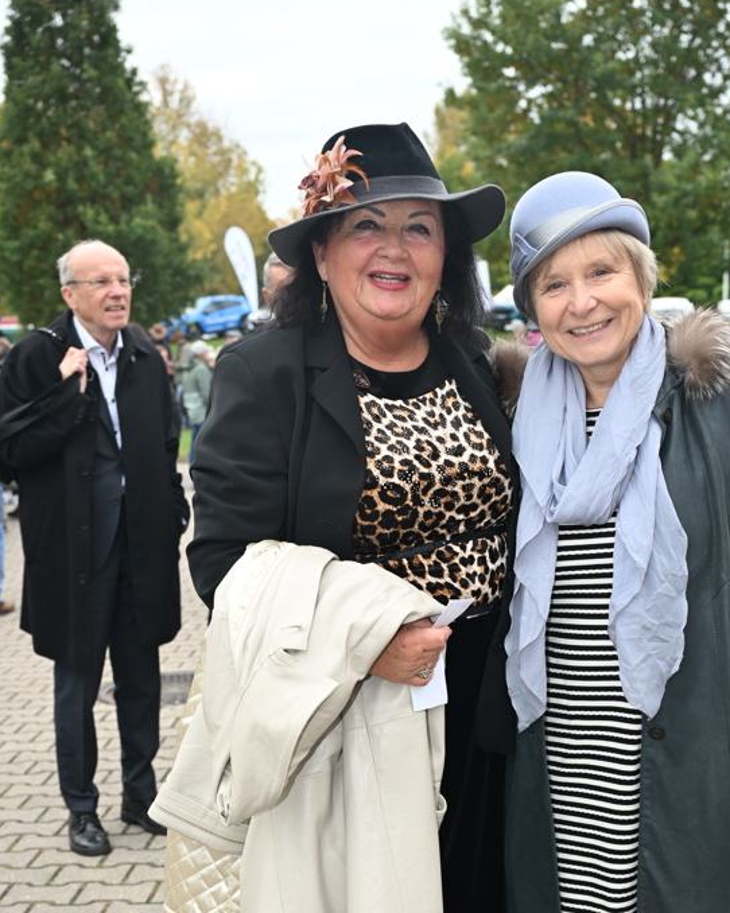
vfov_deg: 34.6
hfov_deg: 28.5
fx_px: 1432
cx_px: 431
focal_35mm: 53
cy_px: 683
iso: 400
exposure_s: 1/250
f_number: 4.5
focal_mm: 37
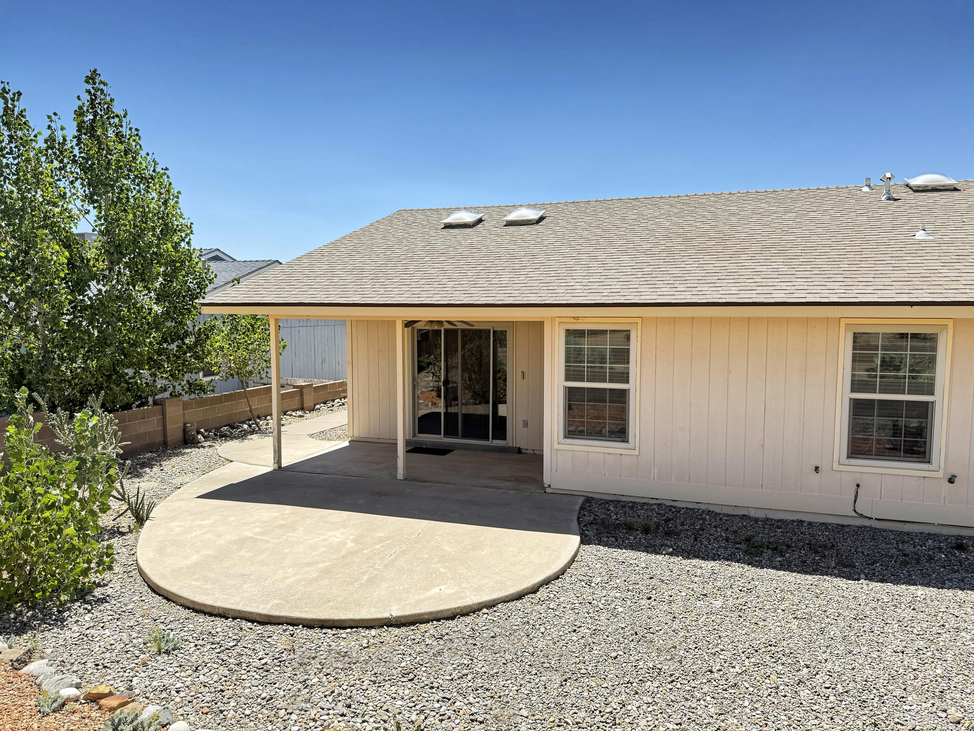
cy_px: 366
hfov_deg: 71.6
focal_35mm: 24
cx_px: 487
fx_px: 675
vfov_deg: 56.8
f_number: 1.78
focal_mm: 6.76
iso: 80
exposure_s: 1/1637
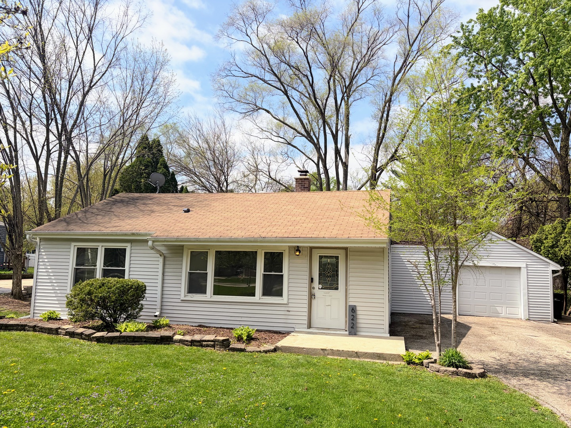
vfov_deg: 53.1
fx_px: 429
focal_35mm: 26
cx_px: 286
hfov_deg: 67.3
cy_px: 214
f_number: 1.6
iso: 50
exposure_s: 1/3623
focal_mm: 5.96
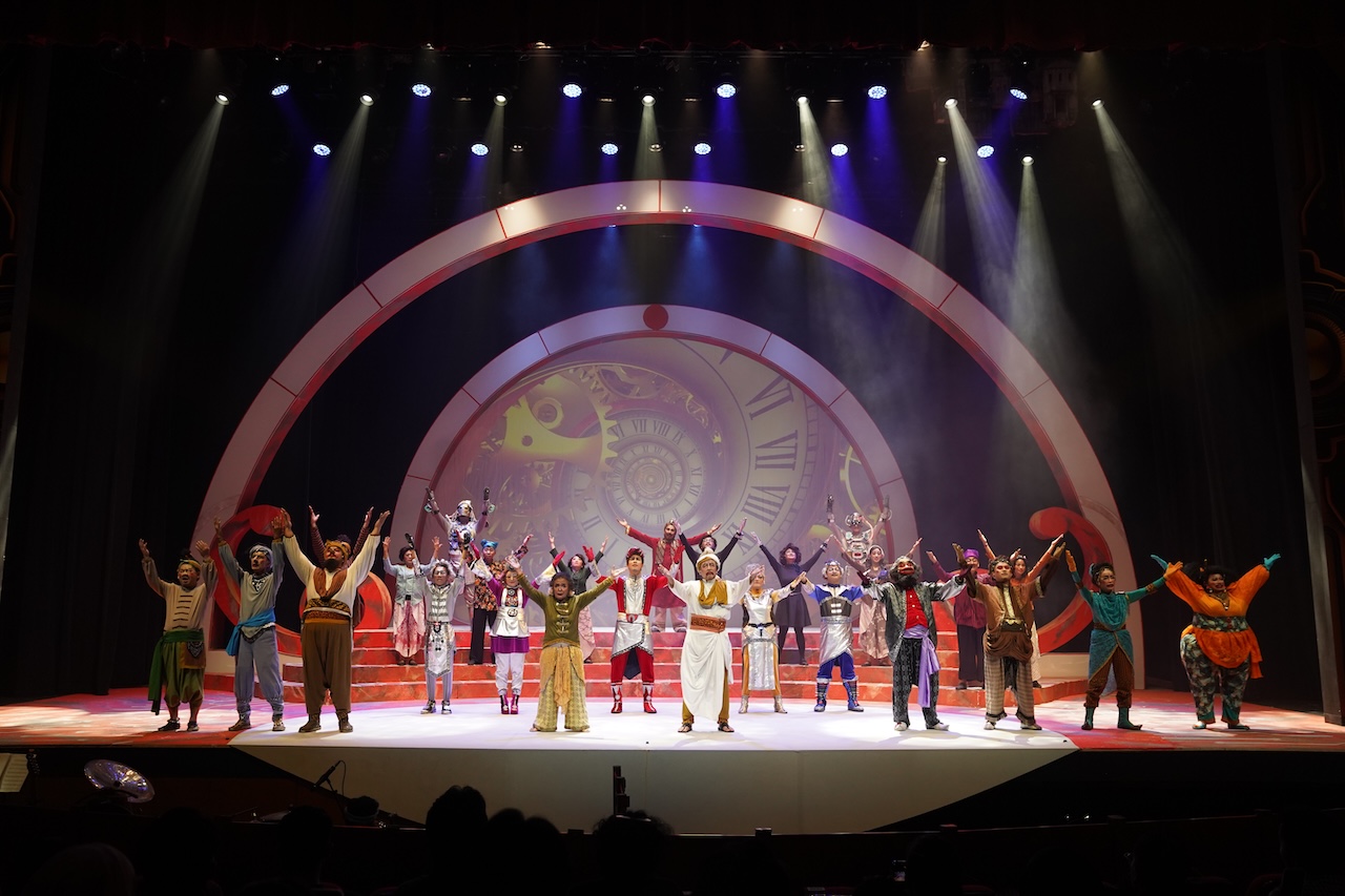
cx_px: 672
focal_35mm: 29
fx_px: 1083
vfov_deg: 45.0
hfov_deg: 63.7
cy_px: 448
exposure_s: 1/200
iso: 2000
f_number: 3.5
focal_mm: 29
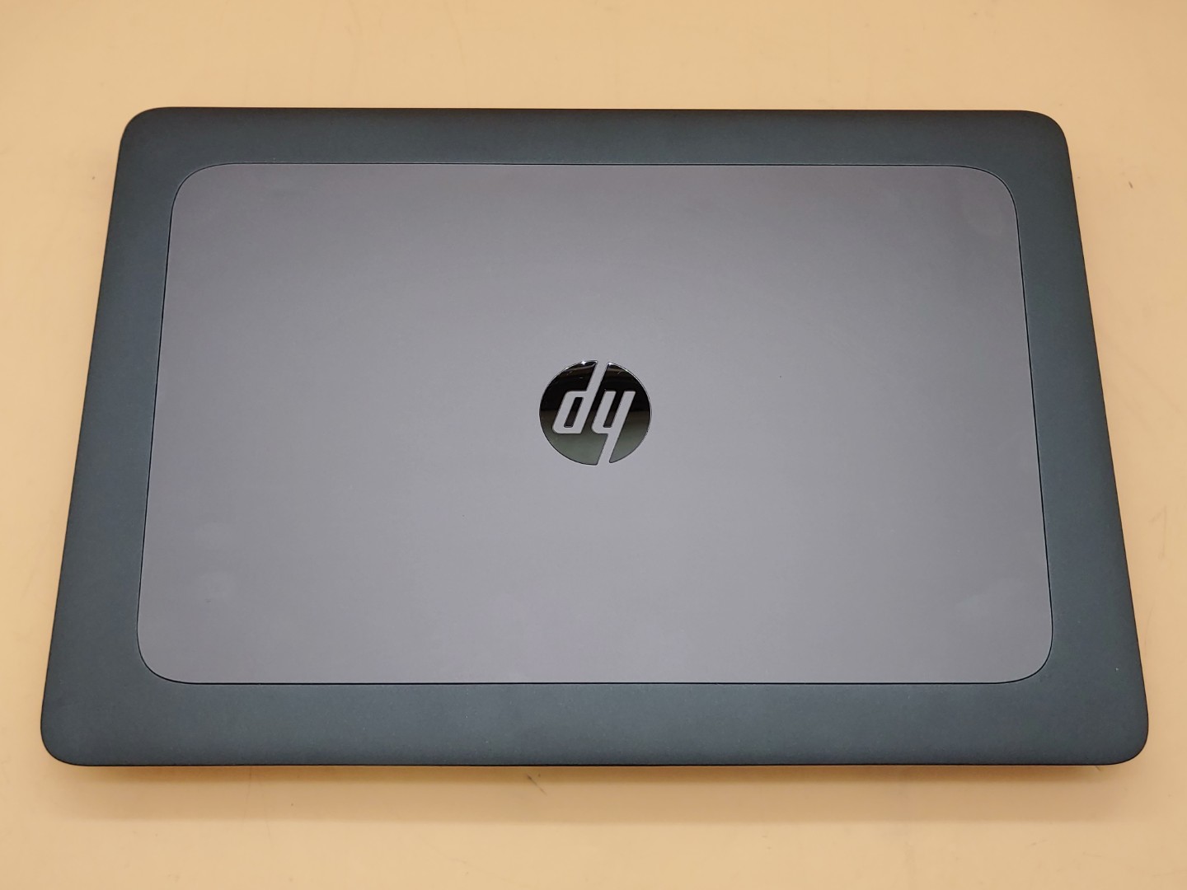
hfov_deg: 51.4
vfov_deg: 39.7
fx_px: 1234
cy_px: 445
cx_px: 594
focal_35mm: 36
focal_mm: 4.36
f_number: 1.8
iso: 50
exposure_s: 1/125
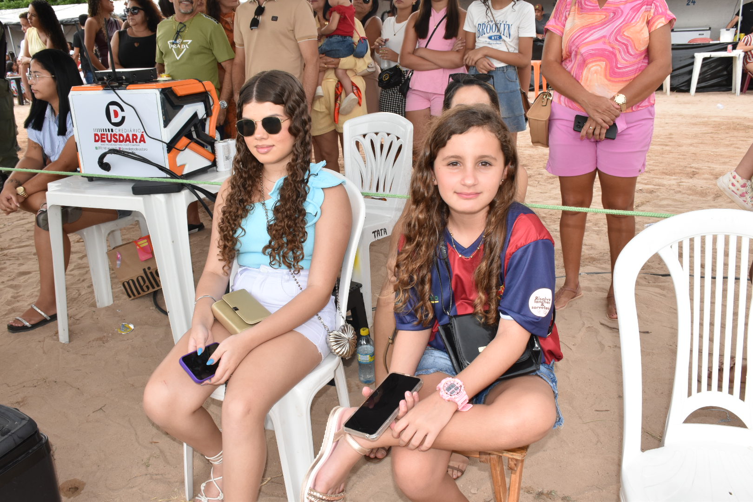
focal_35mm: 33
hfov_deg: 57.2
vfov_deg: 40.0
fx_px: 690
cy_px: 251
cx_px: 376
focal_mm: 22
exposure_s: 1/100
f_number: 13
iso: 400
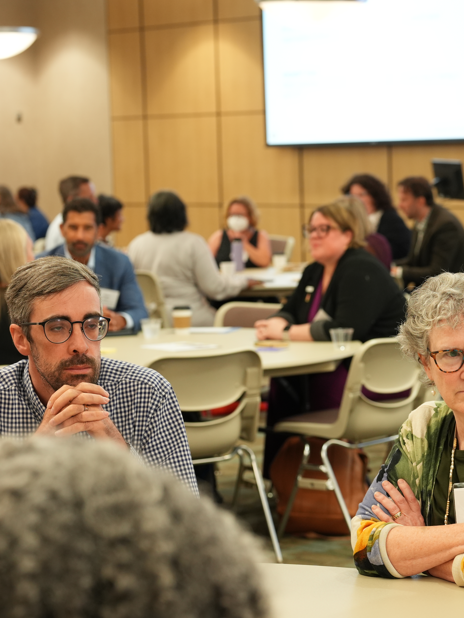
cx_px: 373
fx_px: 1966
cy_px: 436
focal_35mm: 110
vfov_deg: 17.8
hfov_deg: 13.4
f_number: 3.2
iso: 500
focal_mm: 50
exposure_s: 1/30
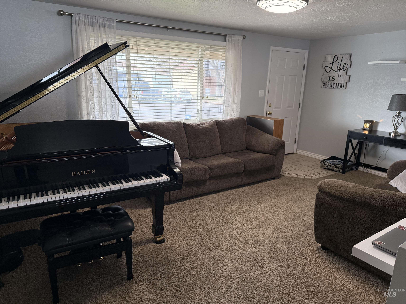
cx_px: 203
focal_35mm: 24
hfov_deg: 71.6
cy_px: 152
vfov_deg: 56.8
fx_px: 281
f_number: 1.78
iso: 320
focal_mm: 6.76
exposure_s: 1/120
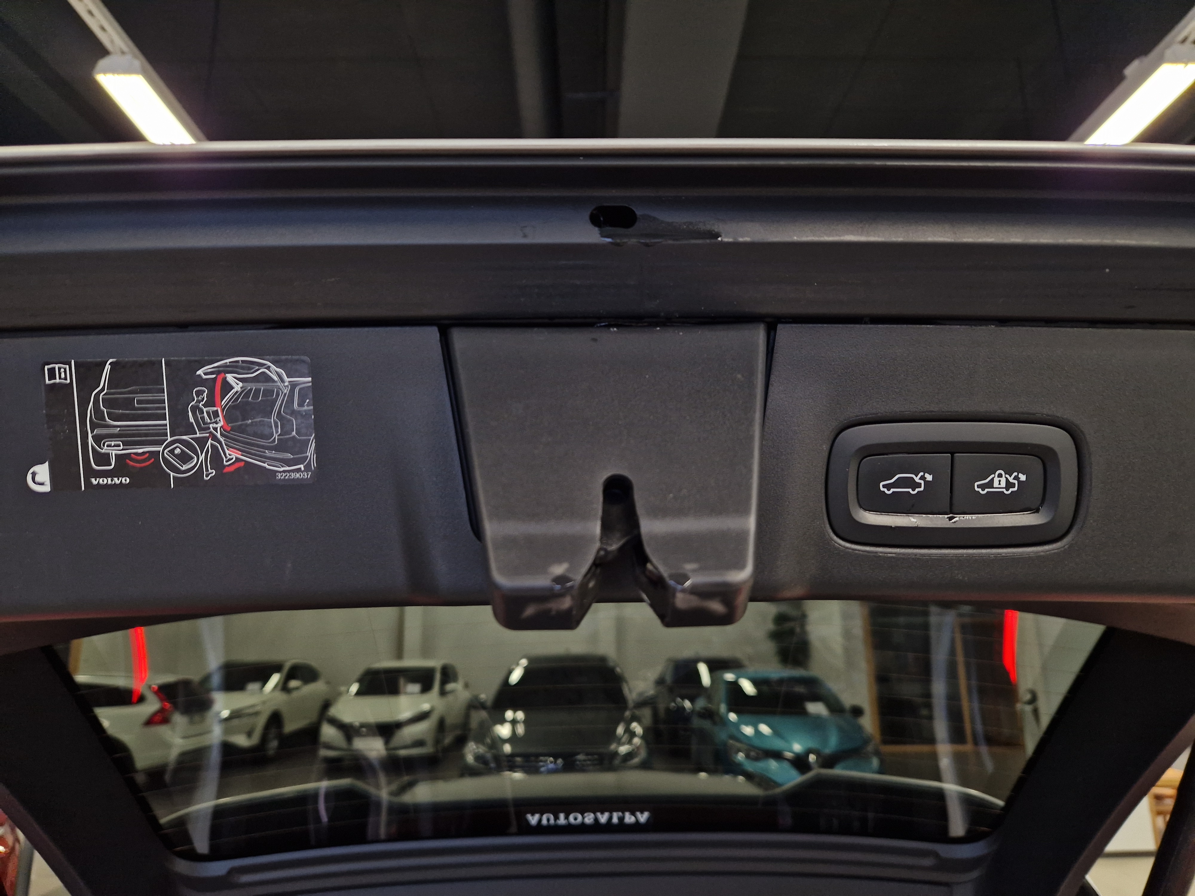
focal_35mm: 23
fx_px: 794
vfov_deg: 58.9
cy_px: 448
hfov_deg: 73.9
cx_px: 598
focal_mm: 5.4
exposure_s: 1/180
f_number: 1.8
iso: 200
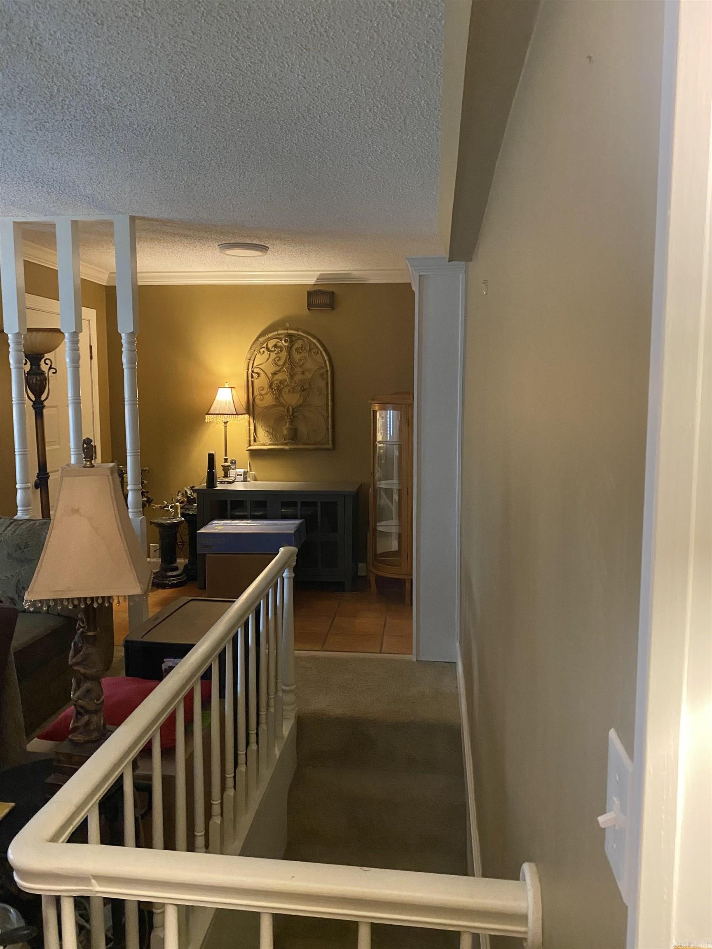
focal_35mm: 26
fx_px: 713
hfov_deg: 53.1
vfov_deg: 67.3
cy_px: 474
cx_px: 356
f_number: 1.8
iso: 640
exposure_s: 1/30
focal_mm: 4.25
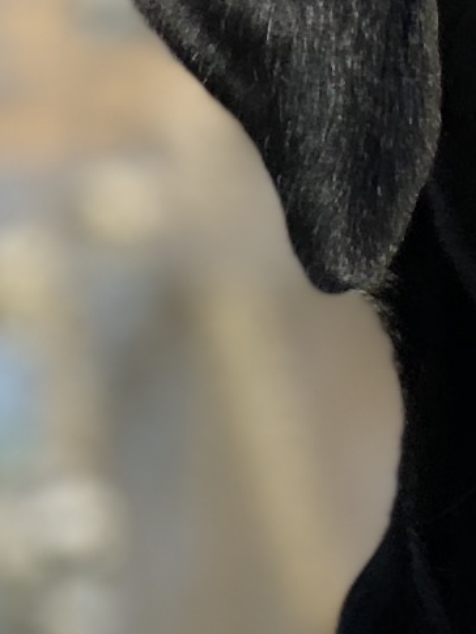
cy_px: 841
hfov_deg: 5.4
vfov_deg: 7.2
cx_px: 880
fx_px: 4985
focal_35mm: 272
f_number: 2.8
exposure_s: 1/440
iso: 20
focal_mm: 6.6
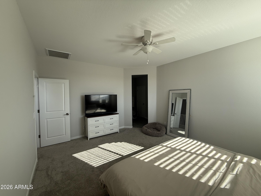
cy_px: 98
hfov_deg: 102.1
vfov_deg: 85.7
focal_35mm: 14
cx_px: 130
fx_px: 106
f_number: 2.2
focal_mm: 2.22
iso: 64
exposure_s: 1/120
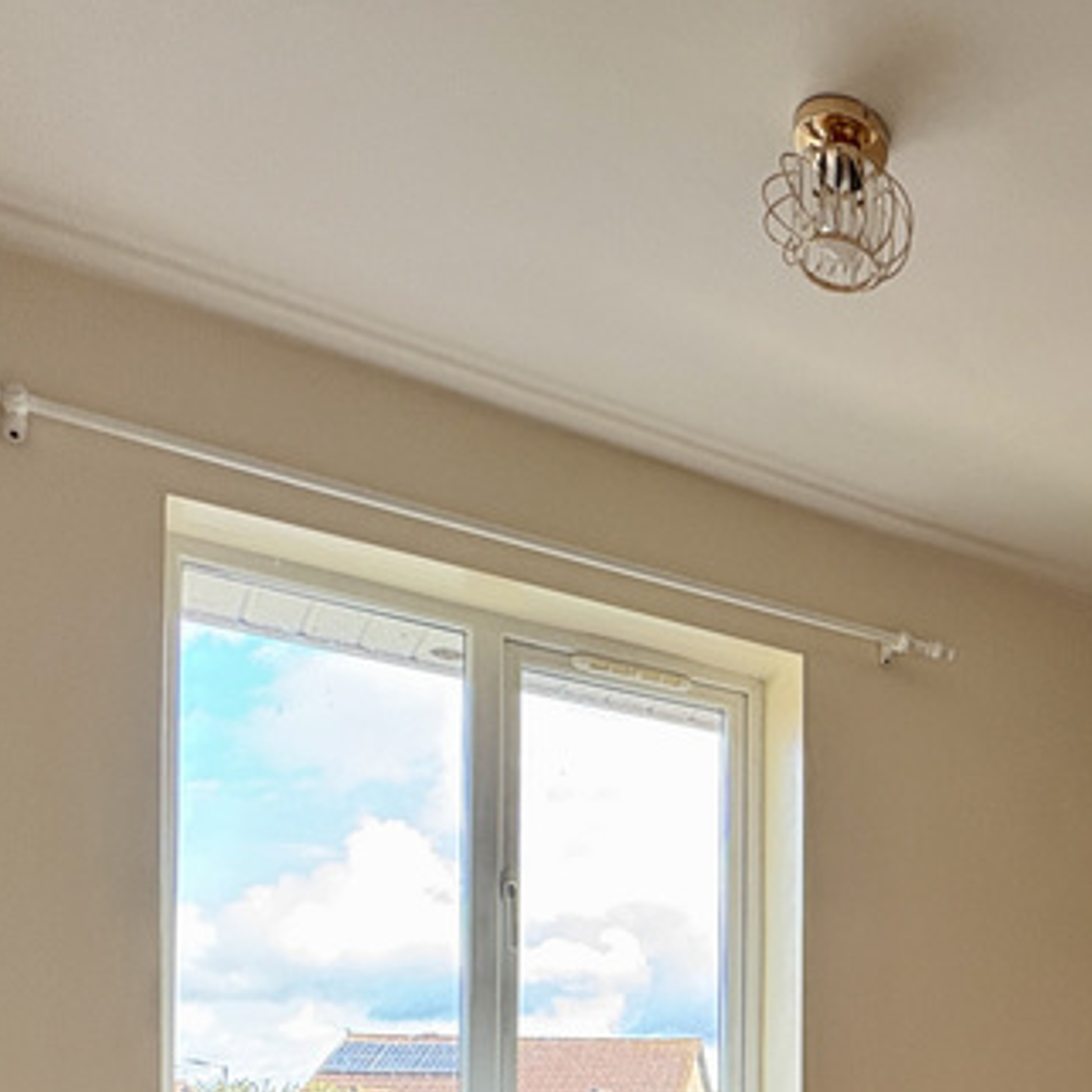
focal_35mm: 37
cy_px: 1129
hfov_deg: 38.5
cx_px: 1150
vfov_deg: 38.9
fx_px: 1321
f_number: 2.2
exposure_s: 1/75
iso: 200
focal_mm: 2.22
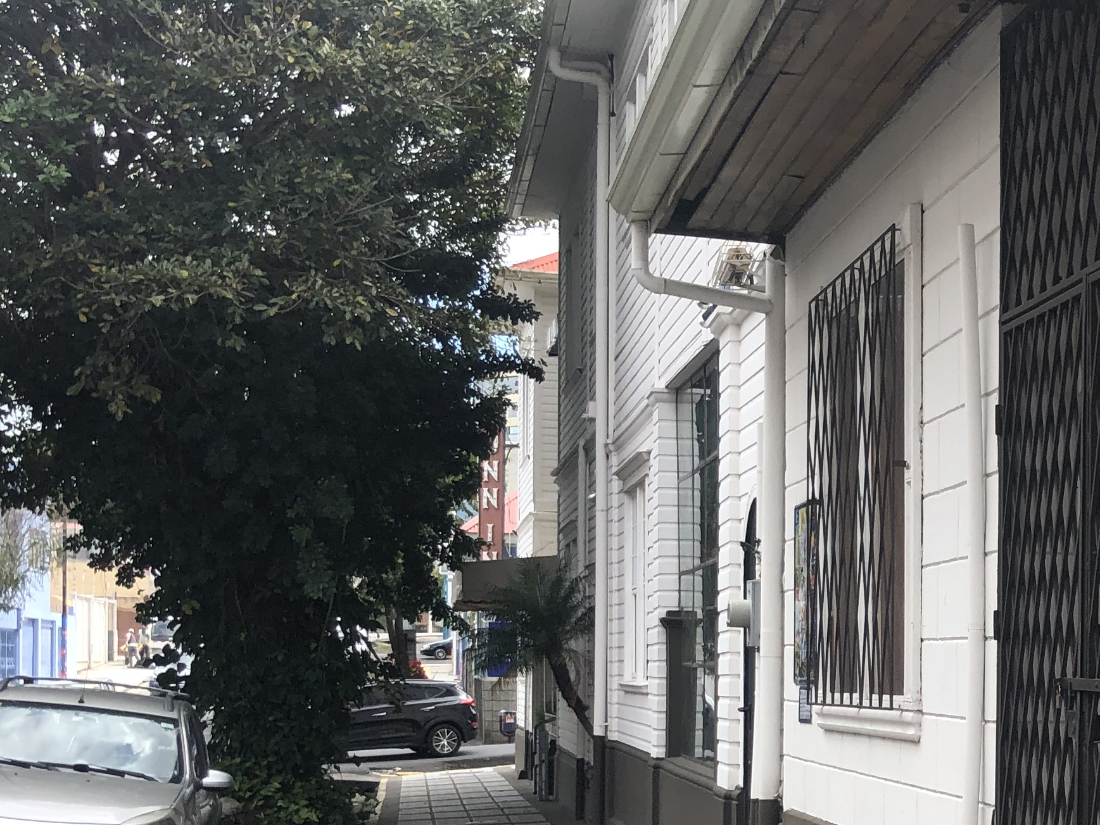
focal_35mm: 65
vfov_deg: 22.2
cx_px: 1106
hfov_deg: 28.0
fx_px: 2066
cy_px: 709
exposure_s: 1/666
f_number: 1.8
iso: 20
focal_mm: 4
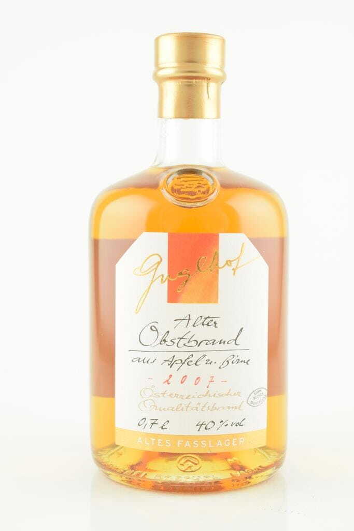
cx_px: 177
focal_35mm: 60
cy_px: 266
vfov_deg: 33.4
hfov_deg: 22.6
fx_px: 885
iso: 100
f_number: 8
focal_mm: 40
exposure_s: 1/13
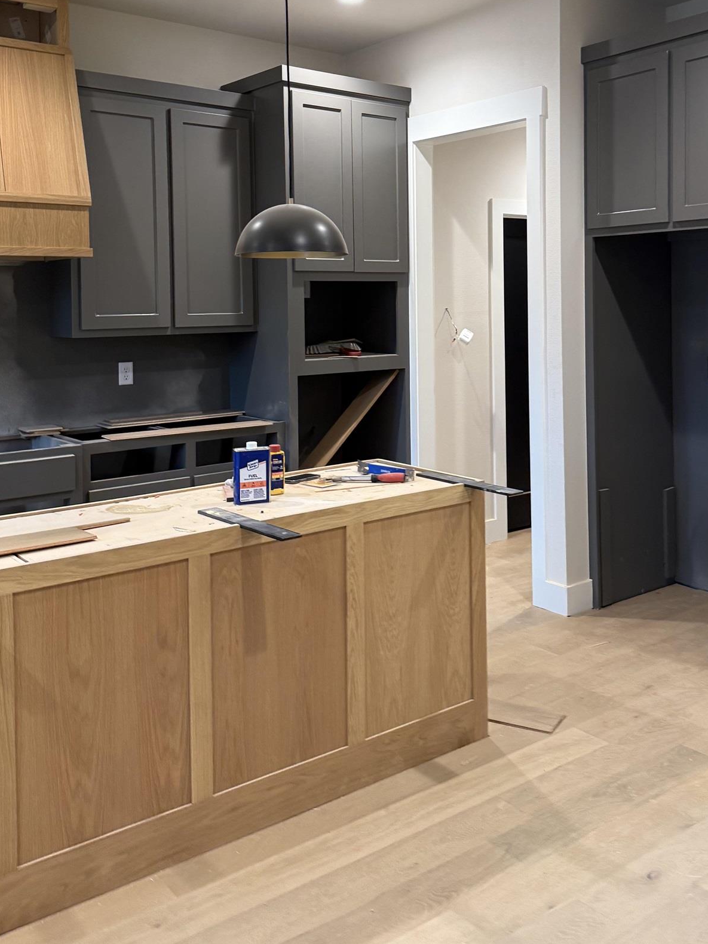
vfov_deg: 51.6
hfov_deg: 40.5
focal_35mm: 35
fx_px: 954
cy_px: 309
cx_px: 419
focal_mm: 6.76
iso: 200
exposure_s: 1/60
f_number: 1.78
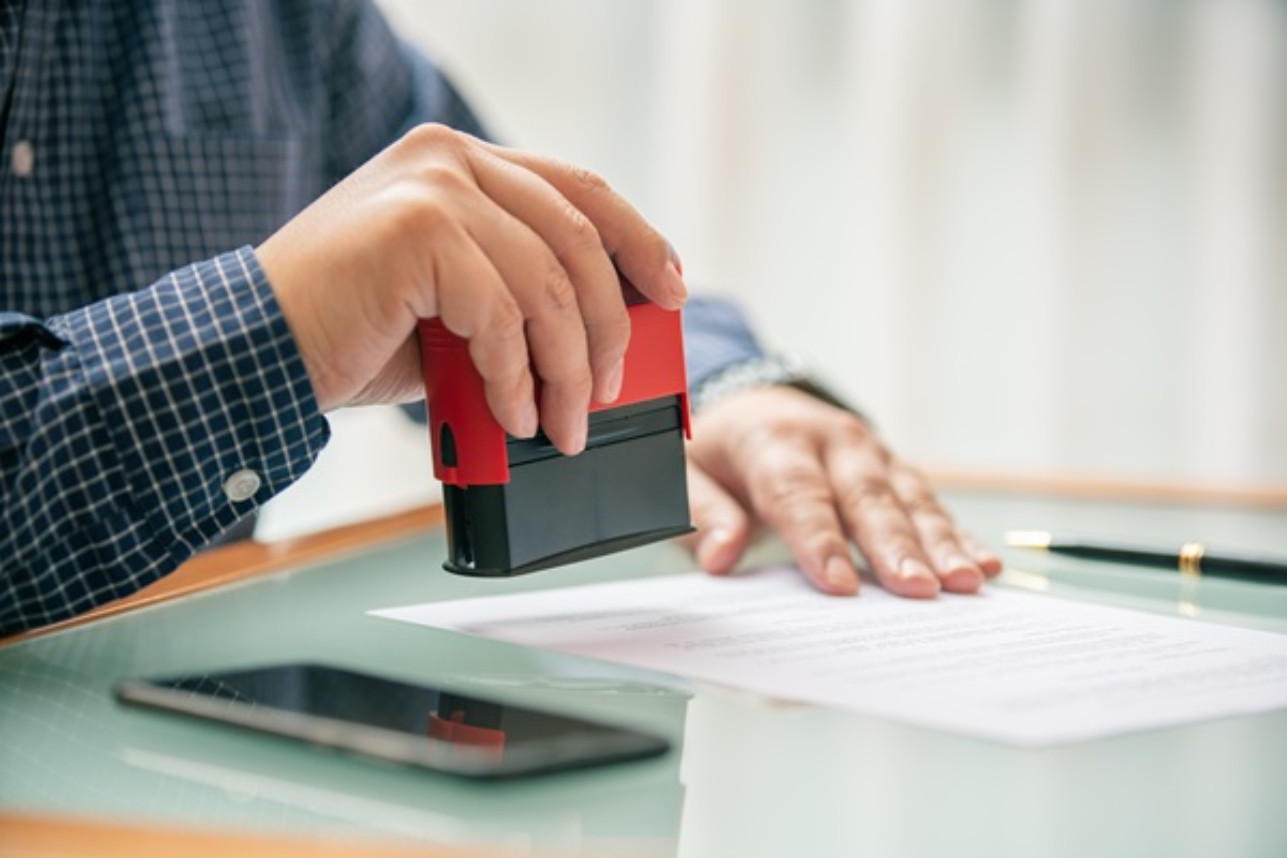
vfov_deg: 14.4
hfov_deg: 21.5
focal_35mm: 95
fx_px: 3396
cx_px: 644
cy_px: 429
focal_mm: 95
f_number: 2.8
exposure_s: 1/125
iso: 100
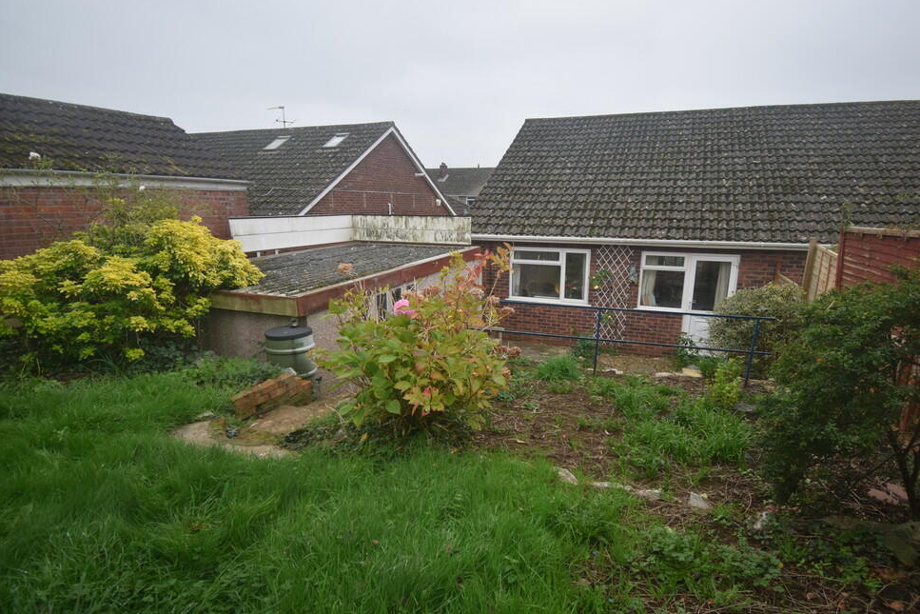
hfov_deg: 89.1
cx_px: 479
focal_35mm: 18
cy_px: 322
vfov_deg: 66.6
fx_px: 467
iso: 400
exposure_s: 1/100
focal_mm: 11.5
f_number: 5
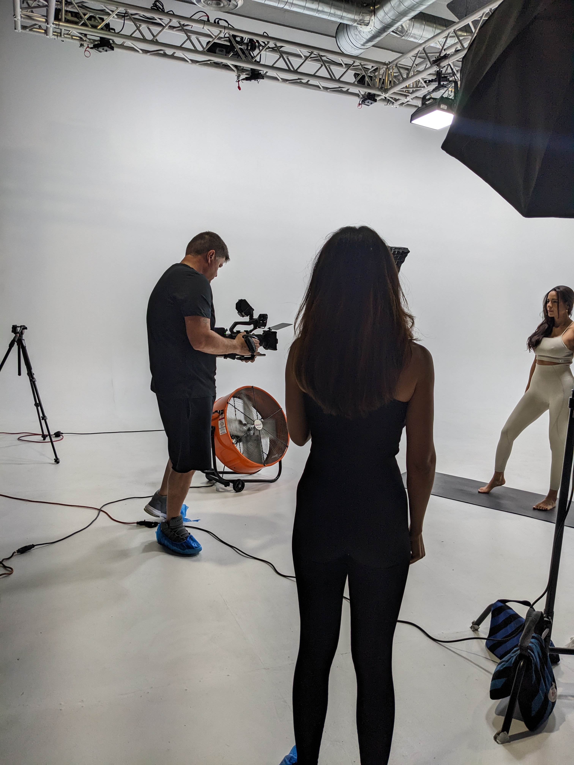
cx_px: 287
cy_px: 382
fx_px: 597
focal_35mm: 27
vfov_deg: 65.3
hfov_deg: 51.4
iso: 68
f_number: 1.73
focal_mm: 4.38
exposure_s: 1/499
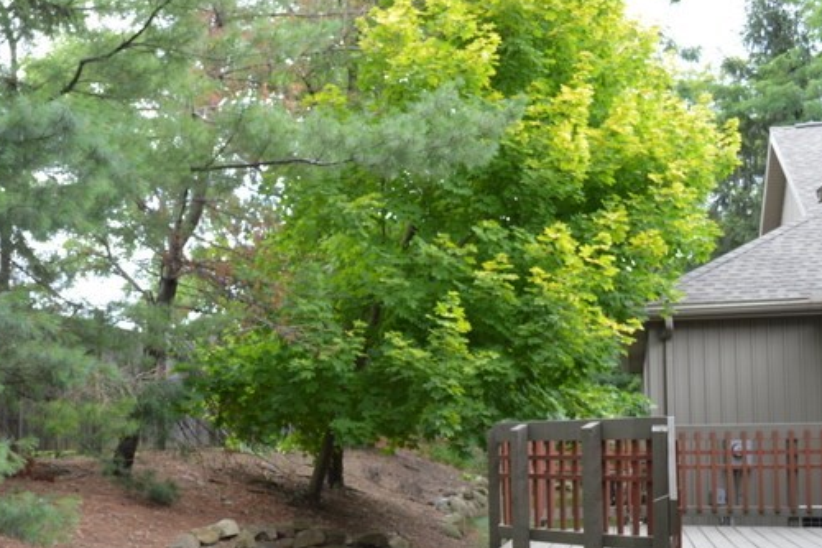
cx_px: 242
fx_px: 1096
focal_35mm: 48
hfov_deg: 40.3
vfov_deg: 27.7
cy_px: 402
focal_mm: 20
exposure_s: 1/125
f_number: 5.6
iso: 400
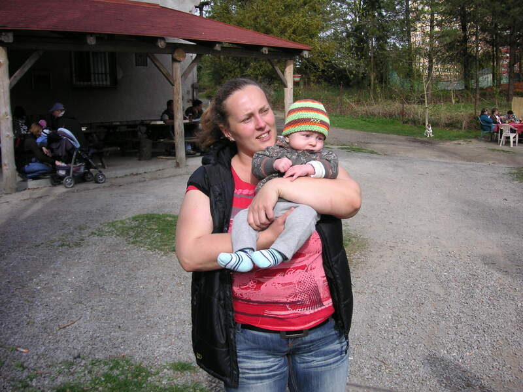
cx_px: 262
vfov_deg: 38.7
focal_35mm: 37
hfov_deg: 50.1
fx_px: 559
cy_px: 196
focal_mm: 6.1
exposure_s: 1/750
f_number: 2.8
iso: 50
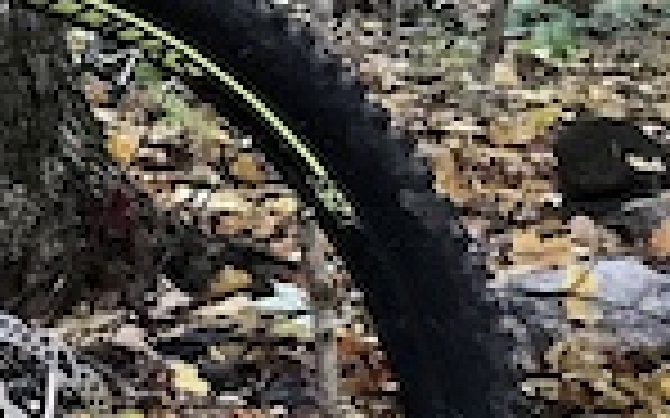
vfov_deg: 8.2
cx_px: -1079
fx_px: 2902
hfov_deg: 10.7
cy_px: 94
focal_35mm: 159
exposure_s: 1/17
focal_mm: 3.99
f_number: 1.8
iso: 40
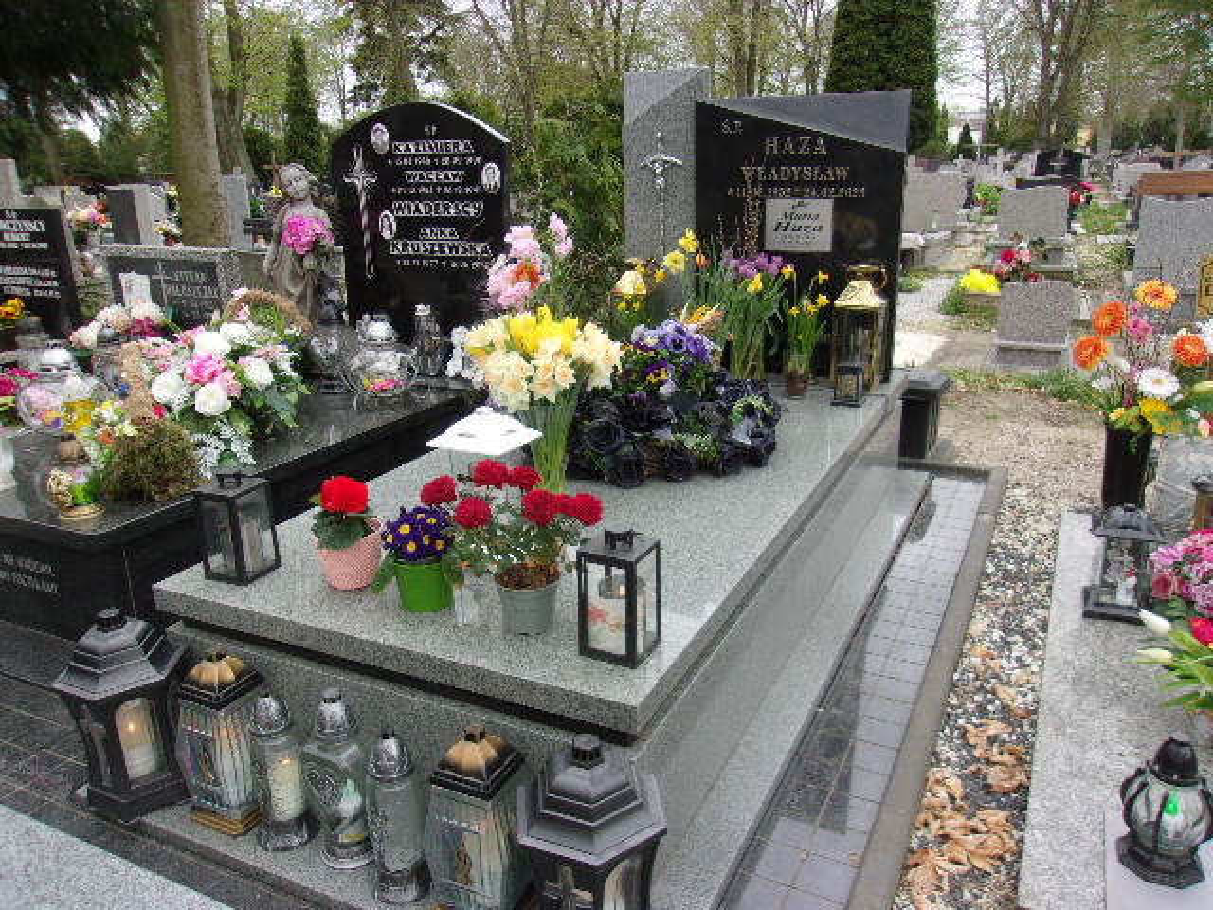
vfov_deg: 51.4
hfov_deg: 65.3
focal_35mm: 27
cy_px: 455
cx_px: 606
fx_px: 946
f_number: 3
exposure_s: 1/105
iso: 80
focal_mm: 4.9
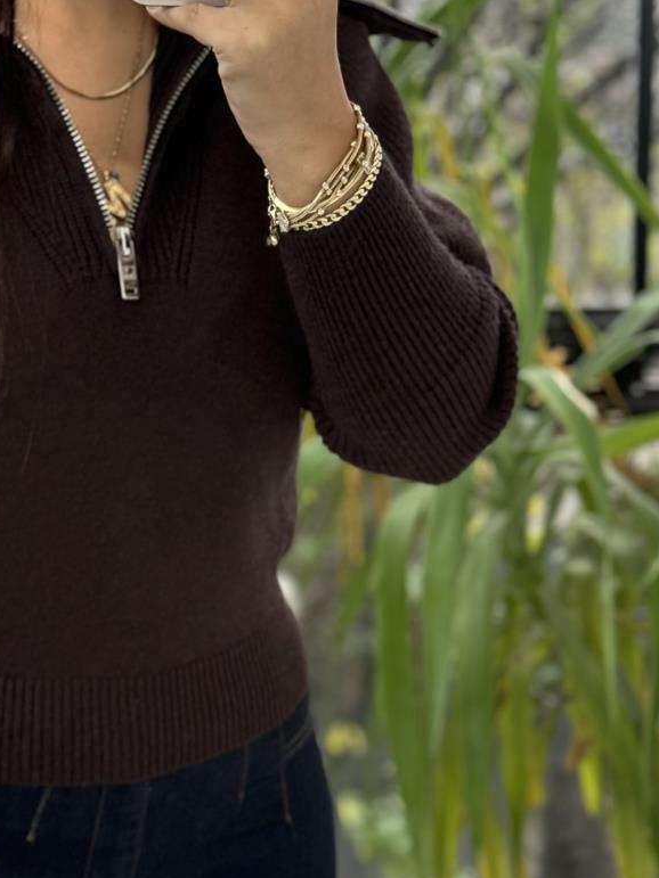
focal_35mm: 83
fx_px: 2107
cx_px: 117
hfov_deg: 17.6
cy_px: 485
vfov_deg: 23.6
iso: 200
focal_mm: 6.76
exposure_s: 1/110
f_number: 1.78
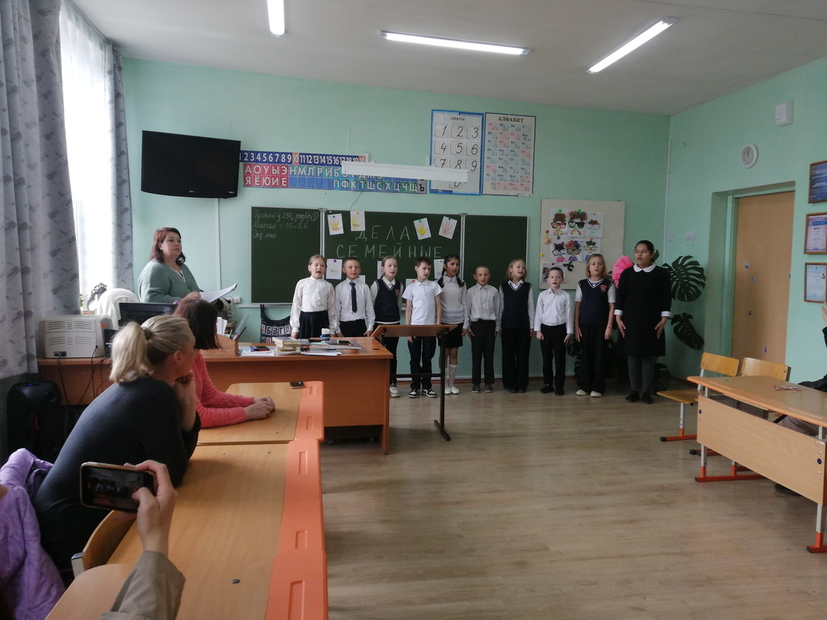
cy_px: 310
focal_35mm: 26
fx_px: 621
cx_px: 414
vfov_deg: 53.1
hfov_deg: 67.3
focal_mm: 3.62
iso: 80
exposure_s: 1/100
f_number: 1.8
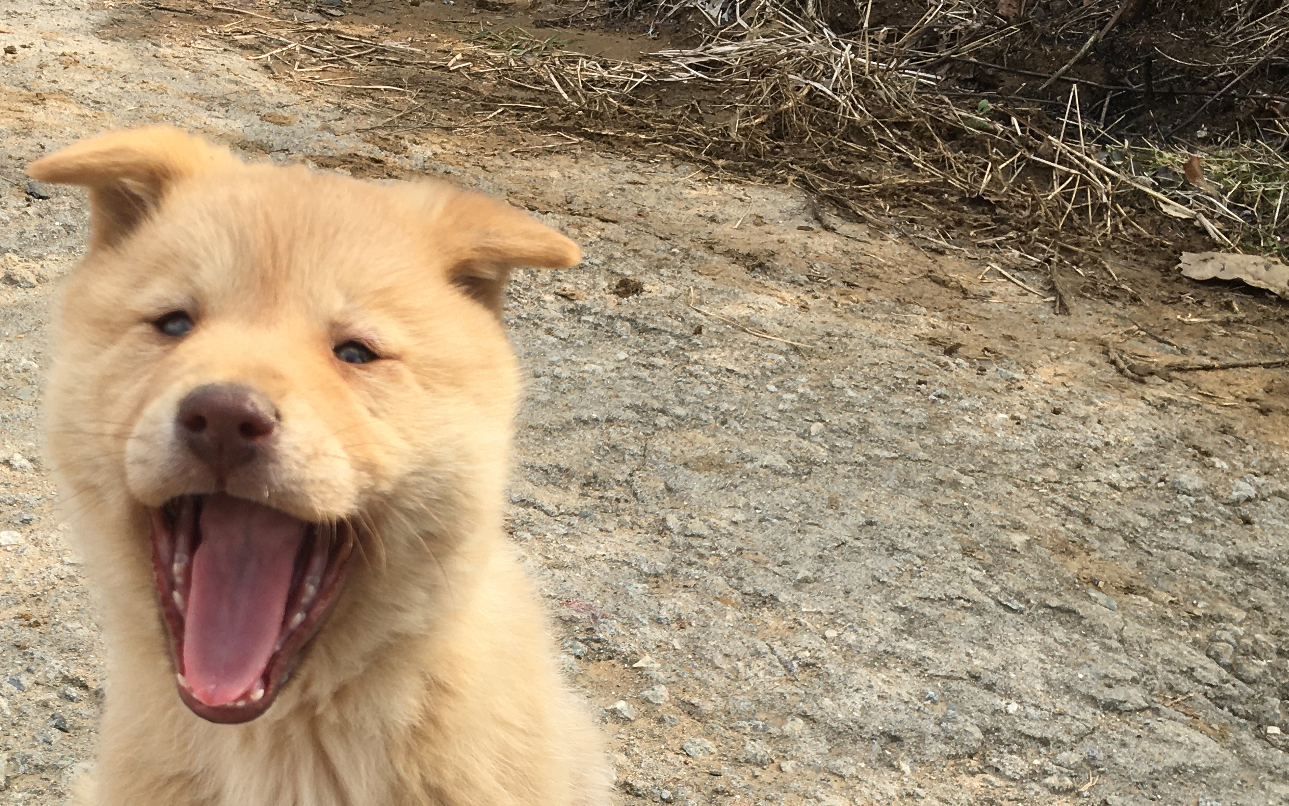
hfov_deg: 39.6
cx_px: 394
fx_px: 1756
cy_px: 752
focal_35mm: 50
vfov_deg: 24.9
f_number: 2.2
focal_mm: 4.15
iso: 25
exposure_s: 1/699
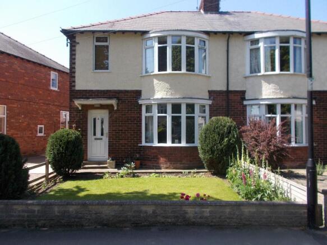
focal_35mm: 26
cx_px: 164
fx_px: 246
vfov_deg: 53.0
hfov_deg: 67.3
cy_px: 122
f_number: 3.2
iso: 80
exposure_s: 1/400
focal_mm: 4.6
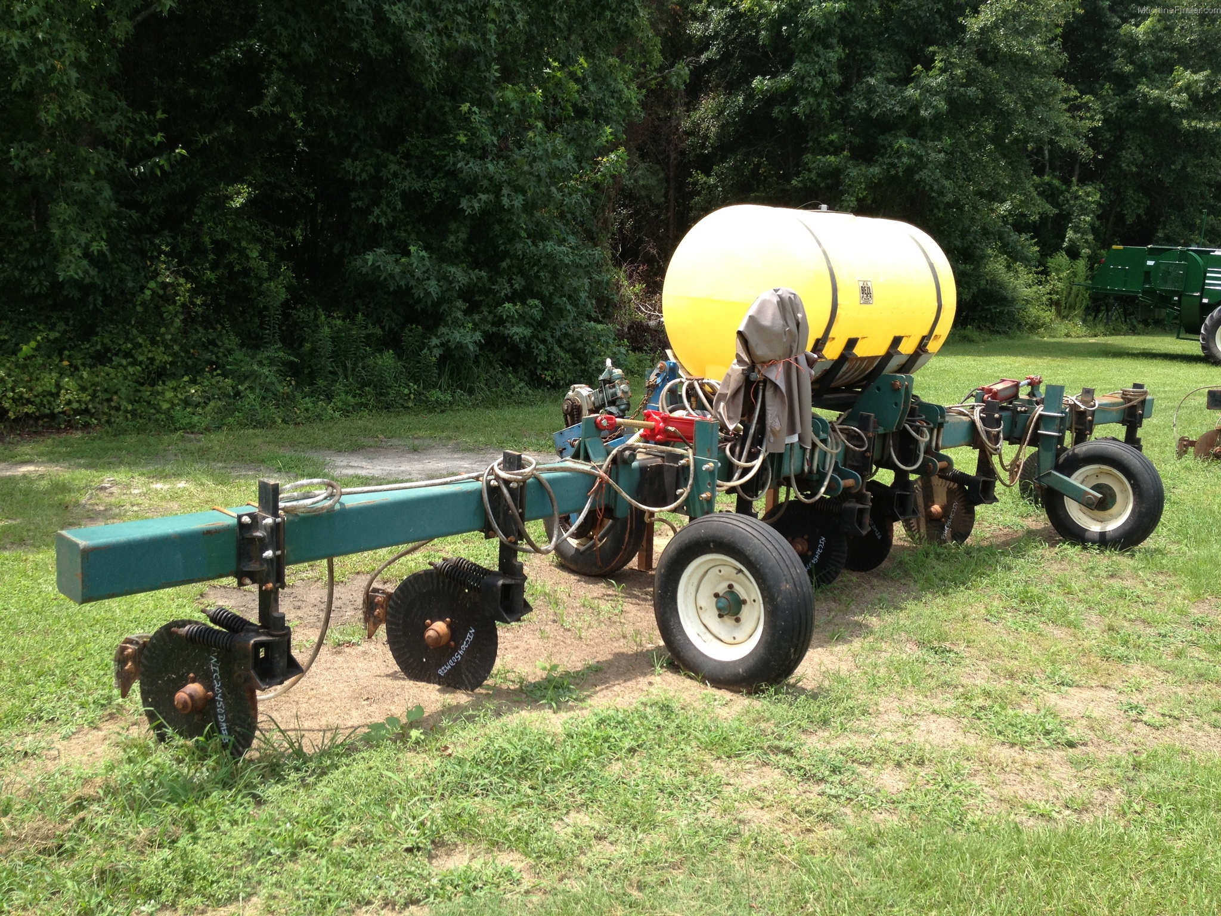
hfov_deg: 52.6
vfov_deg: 40.7
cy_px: 458
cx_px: 610
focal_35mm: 35
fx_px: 1235
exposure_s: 1/620
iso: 50
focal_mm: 4.28
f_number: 2.4
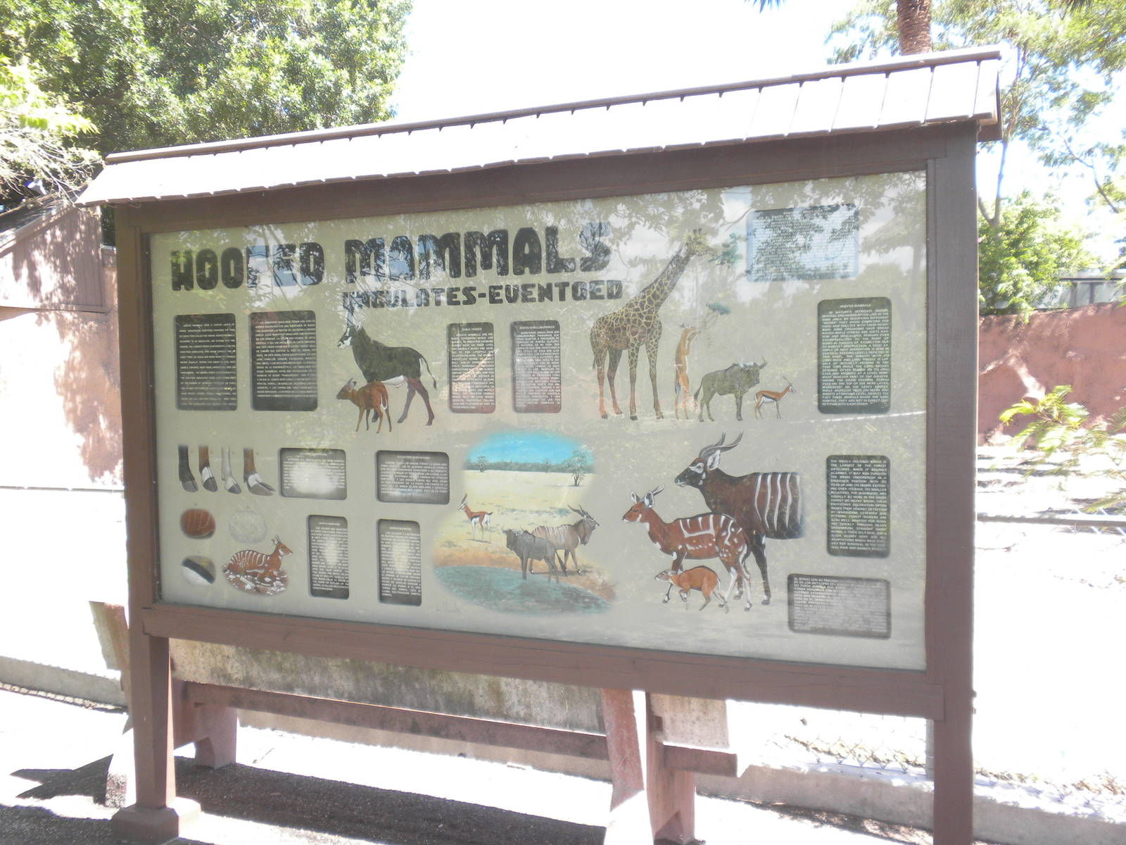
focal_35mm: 37
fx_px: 1204
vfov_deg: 38.7
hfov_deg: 50.1
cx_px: 563
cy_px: 422
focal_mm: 6.6
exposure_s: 1/117
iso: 90
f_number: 3.5
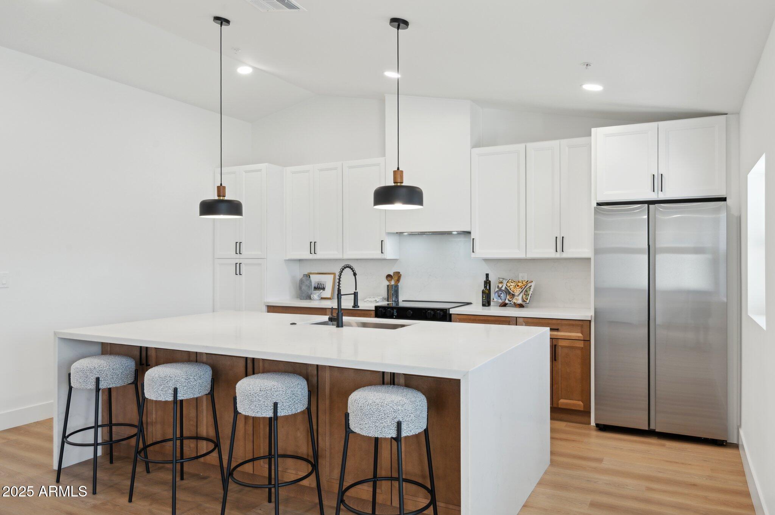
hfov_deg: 72.7
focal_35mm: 24
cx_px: 388
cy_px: 258
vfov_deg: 52.1
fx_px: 527
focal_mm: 24.5
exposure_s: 1/30
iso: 320
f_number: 8
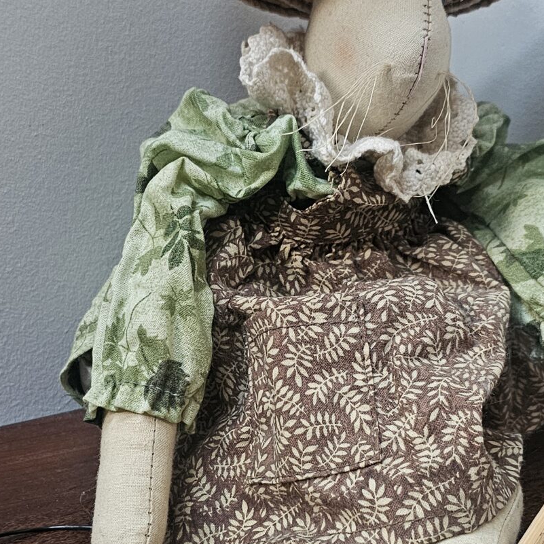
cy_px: 336
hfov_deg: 26.5
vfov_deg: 26.4
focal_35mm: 65
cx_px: 297
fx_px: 1156
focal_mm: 6.3
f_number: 1.7
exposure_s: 1/40
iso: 500
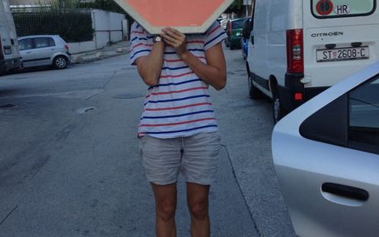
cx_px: 188
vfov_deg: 25.8
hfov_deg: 40.3
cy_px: 107
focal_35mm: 50
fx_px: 516
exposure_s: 1/120
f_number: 2.4
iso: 64
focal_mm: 4.28
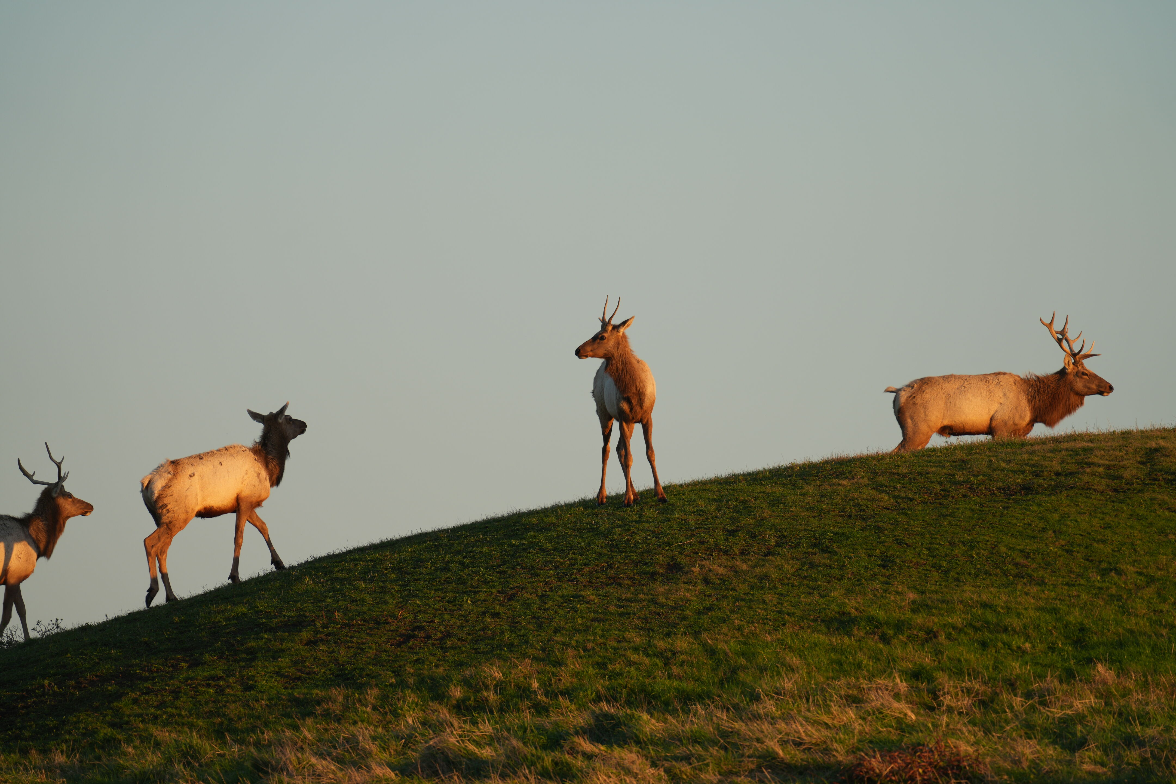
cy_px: 392
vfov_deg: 2.3
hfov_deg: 3.4
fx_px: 19598
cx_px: 588
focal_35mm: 600
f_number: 5.6
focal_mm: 600
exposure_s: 1/200
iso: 200
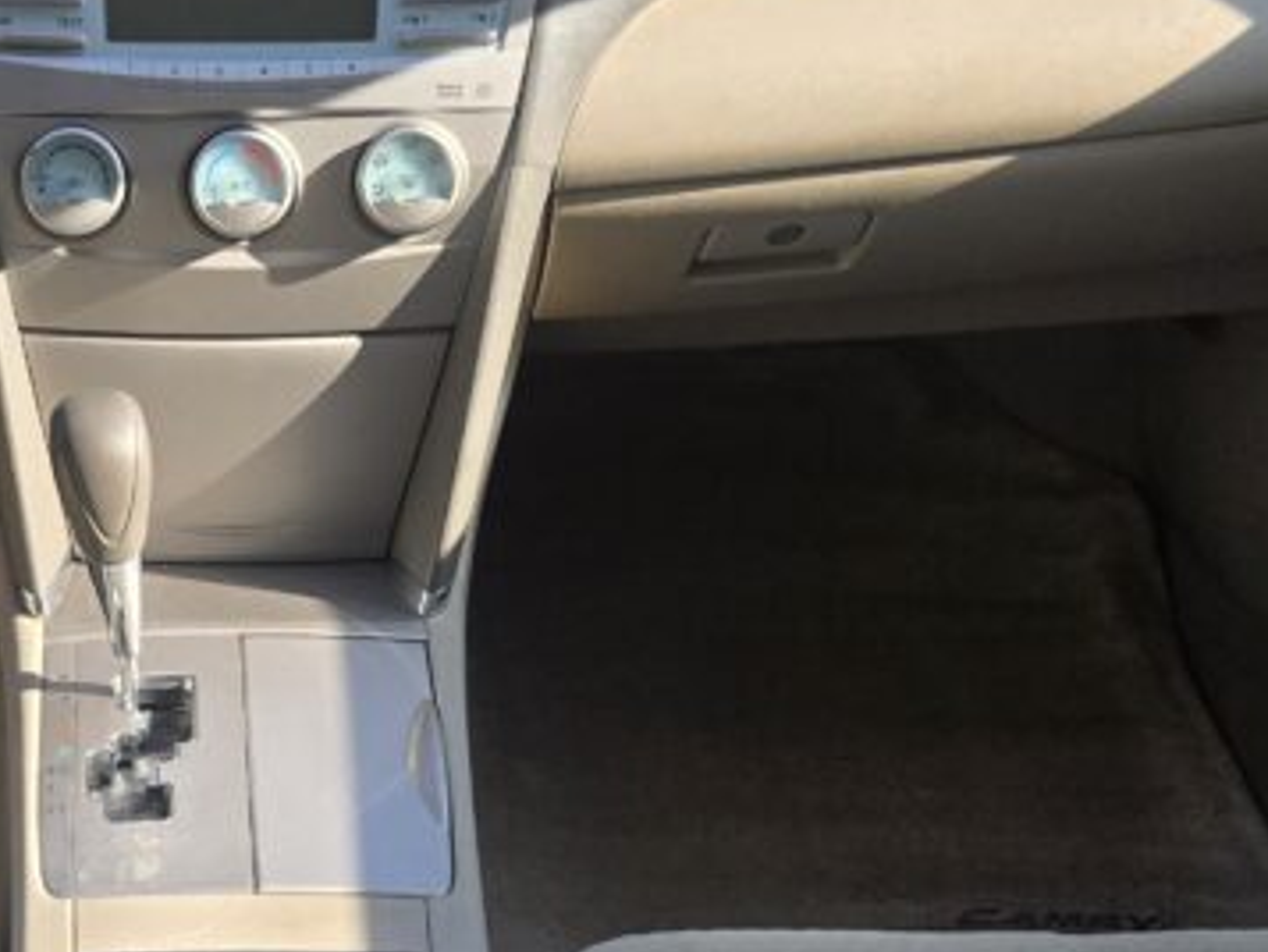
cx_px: 167
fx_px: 2418
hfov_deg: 28.4
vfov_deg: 22.0
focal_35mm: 66
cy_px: 757
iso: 80
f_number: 1.8
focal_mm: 5.4
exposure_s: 1/565
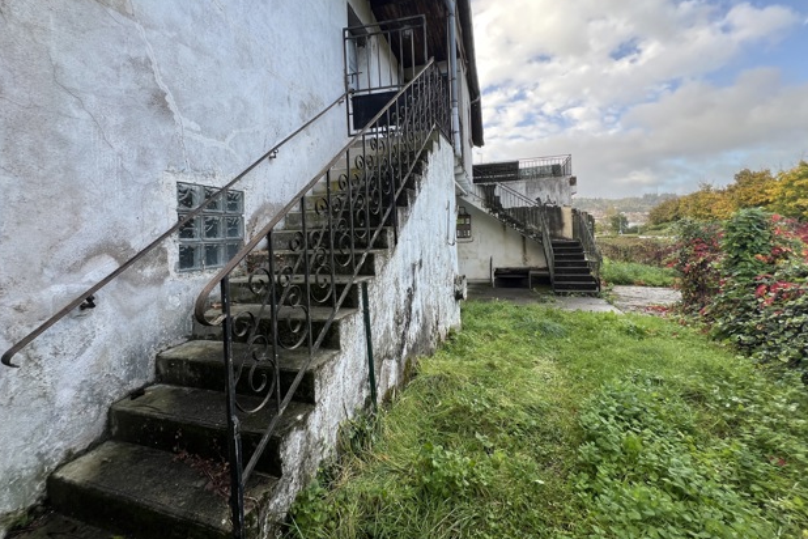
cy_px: 233
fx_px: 314
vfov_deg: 80.8
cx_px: 394
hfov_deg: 104.2
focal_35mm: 14
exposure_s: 1/140
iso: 32
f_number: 1.8
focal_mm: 1.57
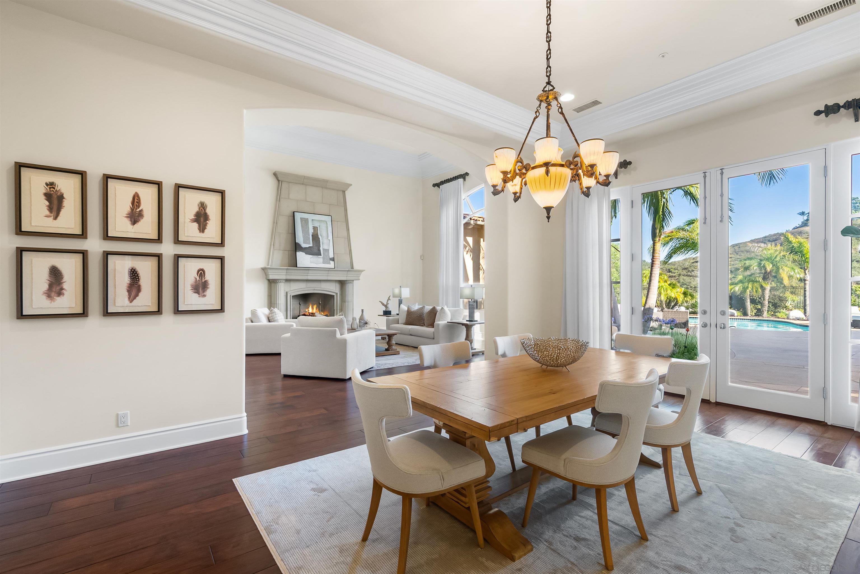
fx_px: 382
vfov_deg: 73.8
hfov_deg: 96.7
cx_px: 430
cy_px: 287
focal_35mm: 16
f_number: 11
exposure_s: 1/3
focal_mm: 16
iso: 640
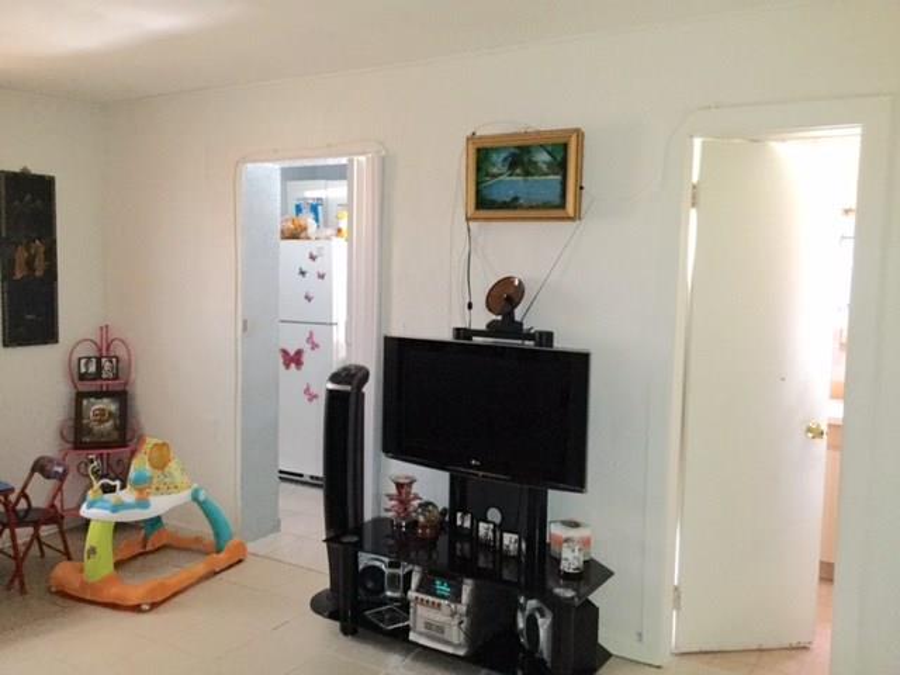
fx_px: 806
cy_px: 338
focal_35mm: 31
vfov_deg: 45.4
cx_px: 450
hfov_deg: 58.4
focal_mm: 3.3
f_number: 2.4
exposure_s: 1/15
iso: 400
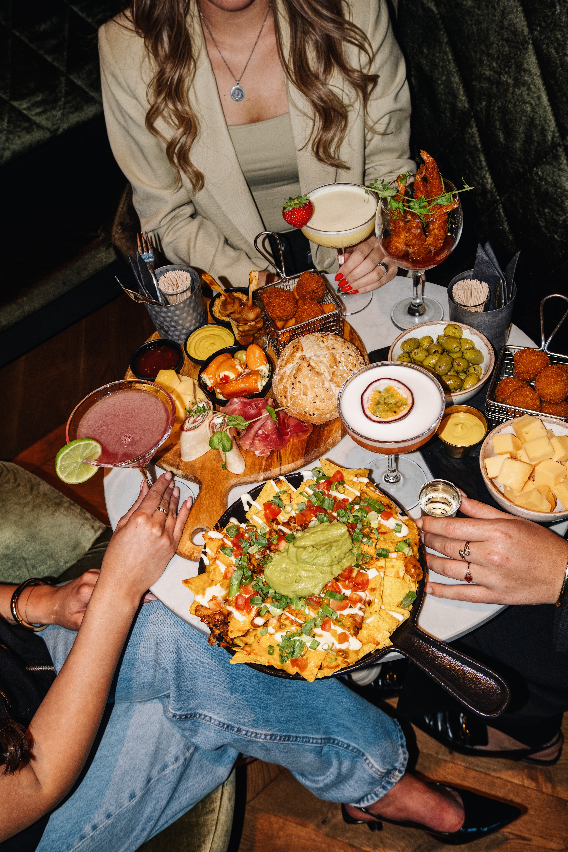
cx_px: 284
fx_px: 710
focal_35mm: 30
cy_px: 426
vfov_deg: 61.9
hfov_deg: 43.6
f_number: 4.5
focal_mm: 20.3
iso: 250
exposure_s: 1/60
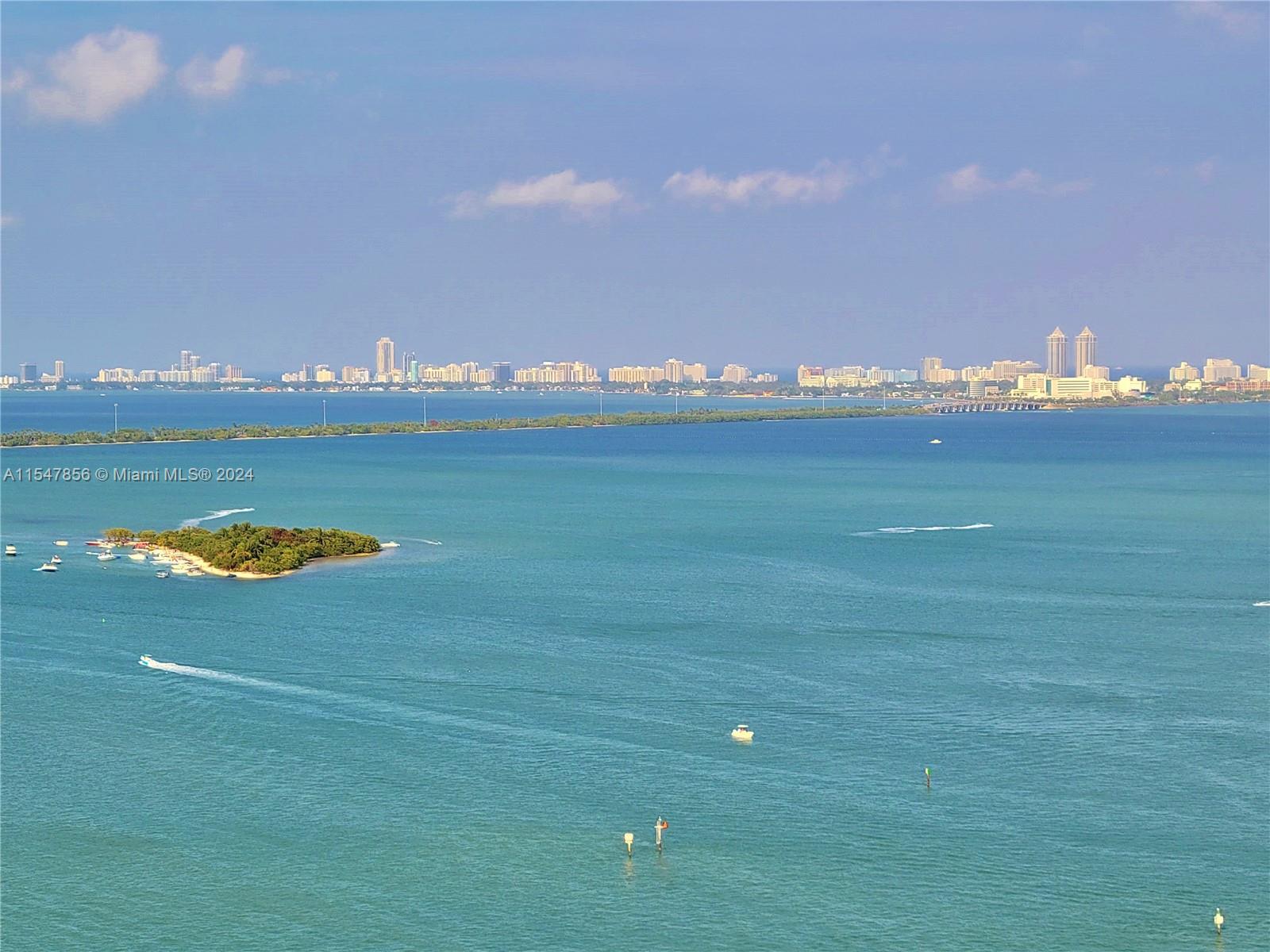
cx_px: 635
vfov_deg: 49.7
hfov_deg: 63.4
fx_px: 1027
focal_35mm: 28
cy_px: 476
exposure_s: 1/816
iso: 25
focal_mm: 5.9
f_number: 2
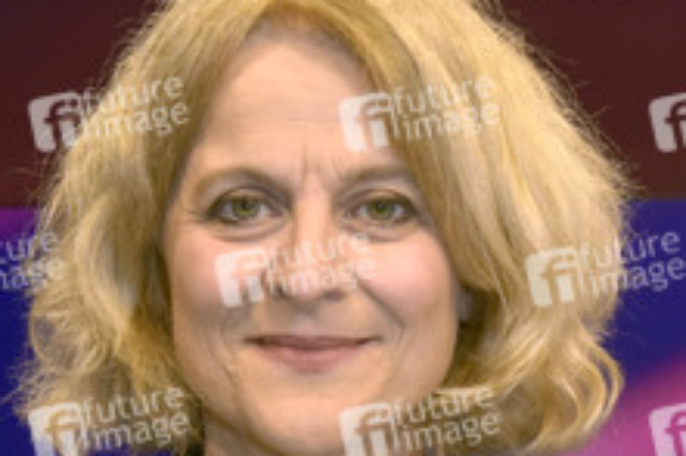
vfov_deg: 14.8
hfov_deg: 22.2
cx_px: 337
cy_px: 347
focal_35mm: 92
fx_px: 1752
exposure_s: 1/160
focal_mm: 45
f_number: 5.6
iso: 1250
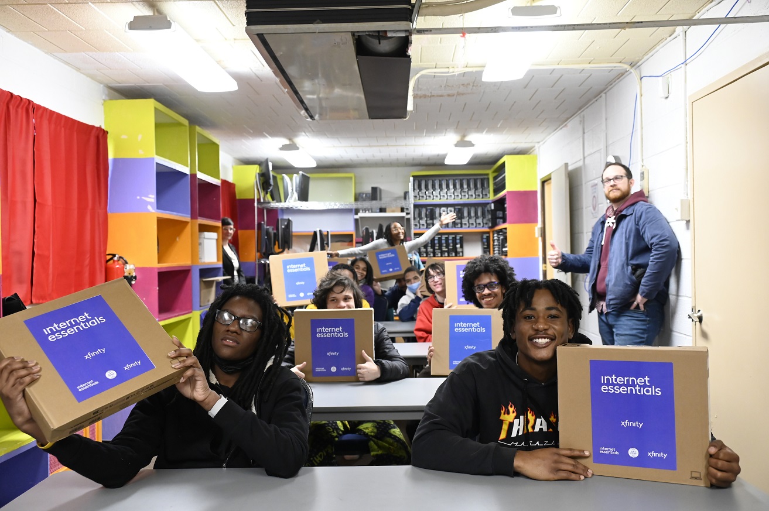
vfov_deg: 39.4
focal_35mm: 34
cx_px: 384
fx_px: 715
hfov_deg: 56.5
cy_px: 256
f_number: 4.8
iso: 5000
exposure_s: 1/100
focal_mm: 33.5
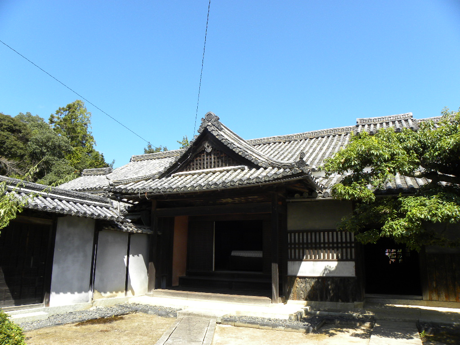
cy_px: 172
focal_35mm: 26
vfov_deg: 53.1
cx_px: 230
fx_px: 346
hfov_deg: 67.3
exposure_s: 1/172
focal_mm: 4.6
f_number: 5
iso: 64
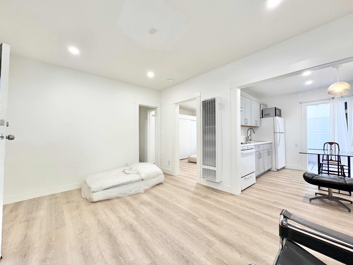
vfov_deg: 85.7
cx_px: 176
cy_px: 132
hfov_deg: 102.1
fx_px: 143
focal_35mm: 14
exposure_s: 1/120
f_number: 2.2
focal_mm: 2.22
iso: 200
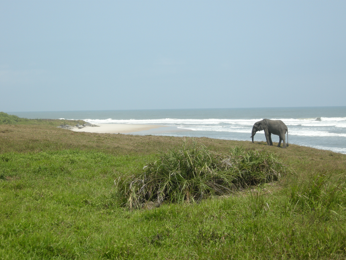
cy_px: 130
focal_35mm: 87
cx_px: 173
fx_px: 870
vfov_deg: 17.0
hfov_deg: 22.5
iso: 64
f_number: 4.3
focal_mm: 18.6
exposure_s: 1/526
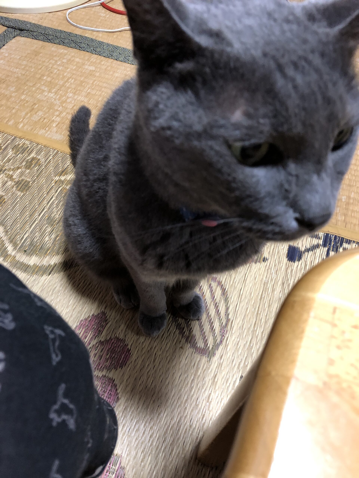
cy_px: 239
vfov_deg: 63.4
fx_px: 387
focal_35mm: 28
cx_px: 180
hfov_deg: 49.7
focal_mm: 3.99
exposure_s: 1/17
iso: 160
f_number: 1.8
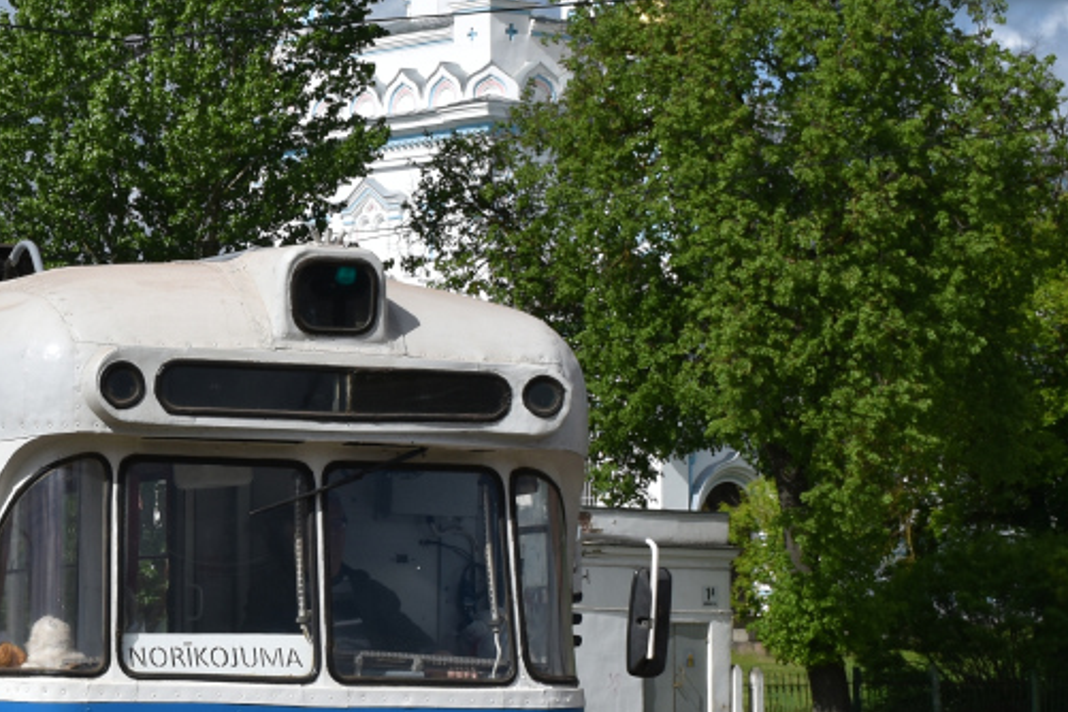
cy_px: 368
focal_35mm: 136
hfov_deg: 14.8
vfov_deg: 10.1
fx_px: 4043
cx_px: 43
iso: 100
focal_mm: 35
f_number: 8
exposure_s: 1/640
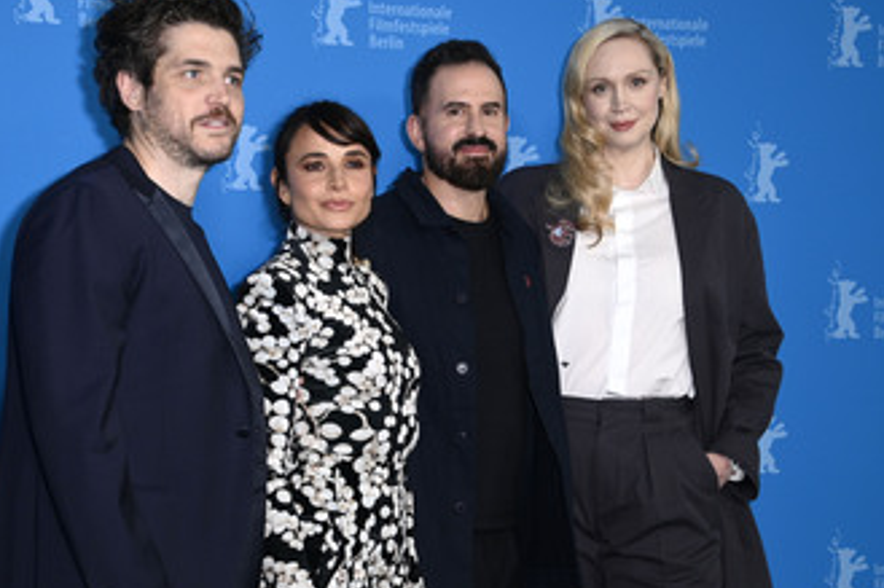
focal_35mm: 89
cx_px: 445
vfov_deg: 15.3
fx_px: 2184
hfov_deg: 22.9
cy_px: 384
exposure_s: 1/250
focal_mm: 65
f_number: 5.6
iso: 1000
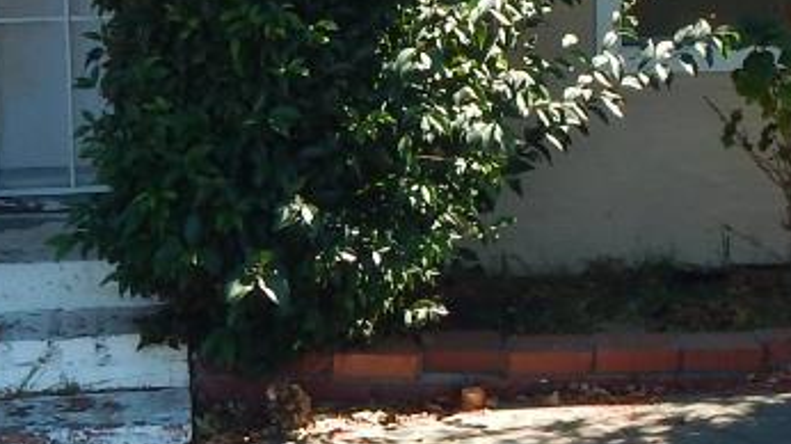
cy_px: -26
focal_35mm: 104
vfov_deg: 11.5
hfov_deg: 20.5
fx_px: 2180
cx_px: 476
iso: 125
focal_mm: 4
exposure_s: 1/400
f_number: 3
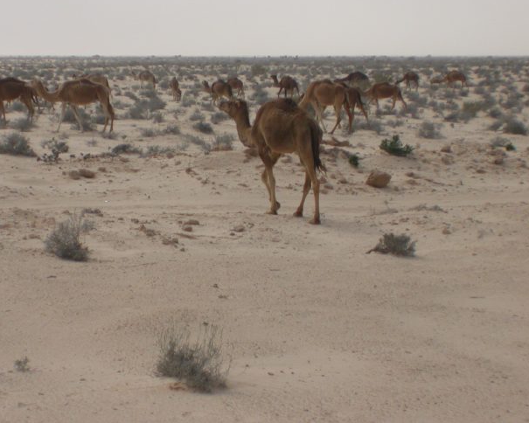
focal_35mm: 182
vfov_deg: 8.5
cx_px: 195
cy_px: 169
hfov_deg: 10.6
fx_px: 2849
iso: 100
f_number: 6.2
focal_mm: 29.3
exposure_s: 1/240
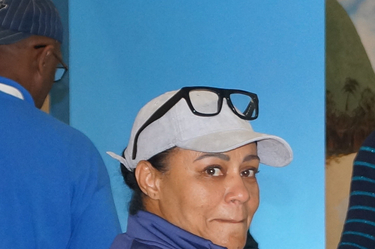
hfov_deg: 11.3
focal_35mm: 182
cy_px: 214
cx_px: 216
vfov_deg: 7.5
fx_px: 1893
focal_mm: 28
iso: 800
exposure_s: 1/160
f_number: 4.5
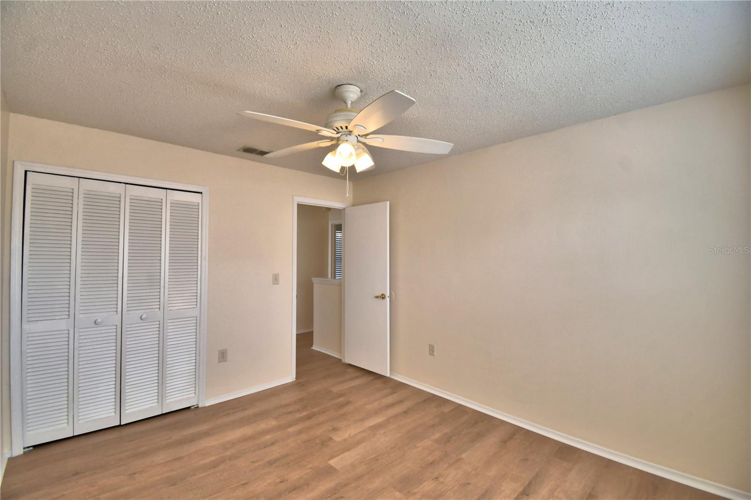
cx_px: 376
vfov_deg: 77.3
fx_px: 313
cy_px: 250
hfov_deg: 100.4
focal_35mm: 15
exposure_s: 1/125
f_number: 4.5
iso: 200
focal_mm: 10
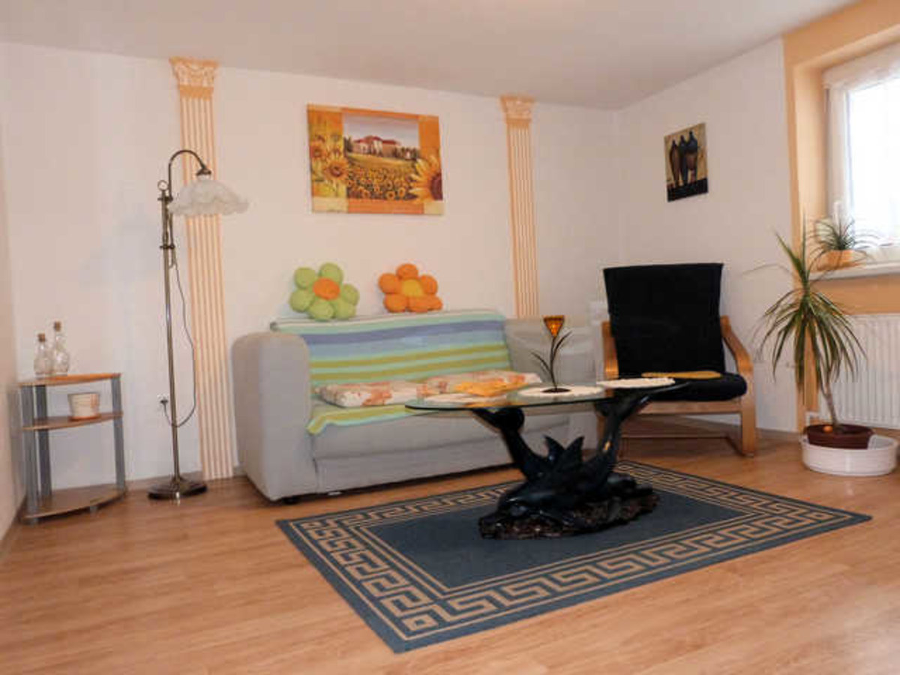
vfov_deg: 54.9
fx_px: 650
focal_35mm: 25
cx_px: 450
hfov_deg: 69.4
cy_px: 338
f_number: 2.8
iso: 400
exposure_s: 1/60
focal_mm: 4.5
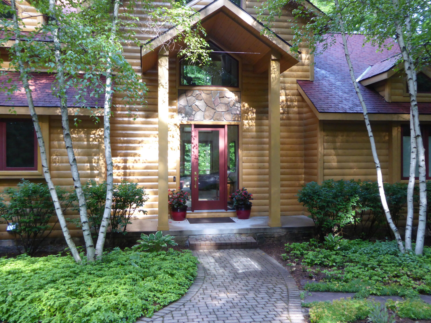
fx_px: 411
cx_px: 216
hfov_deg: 55.4
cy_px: 162
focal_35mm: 33
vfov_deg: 42.9
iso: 400
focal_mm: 5.8
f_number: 4.5
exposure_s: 1/60
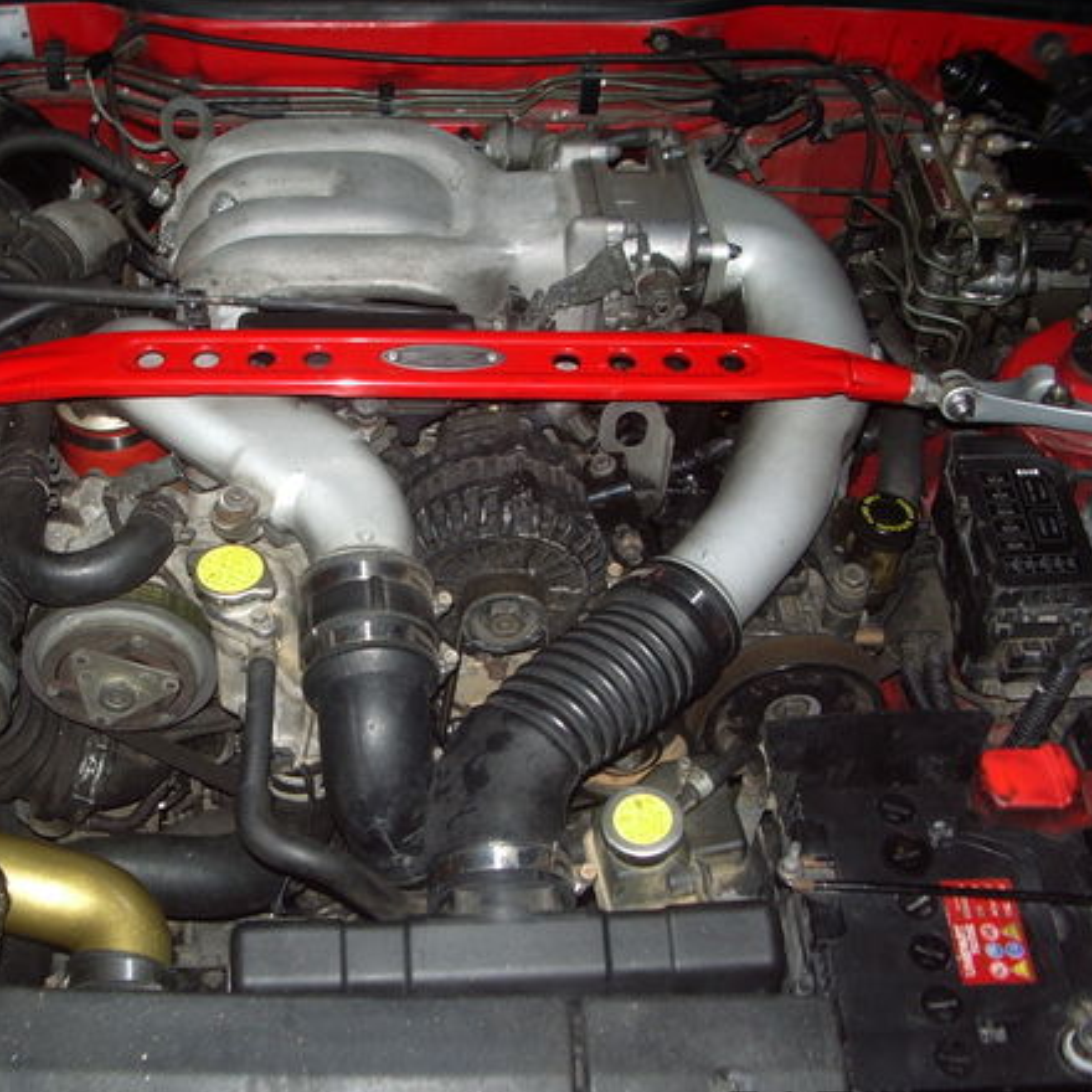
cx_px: 347
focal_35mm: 45
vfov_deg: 37.6
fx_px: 1606
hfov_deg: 37.1
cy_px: 536
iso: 100
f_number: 2.6
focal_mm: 5.8
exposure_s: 1/40
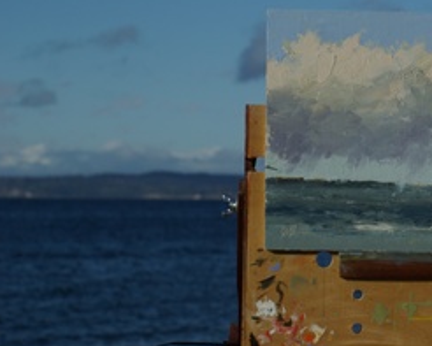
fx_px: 1650
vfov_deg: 12.0
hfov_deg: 14.8
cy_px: 127
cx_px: 390
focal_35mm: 129
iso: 100
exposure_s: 1/800
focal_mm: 50
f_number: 7.1
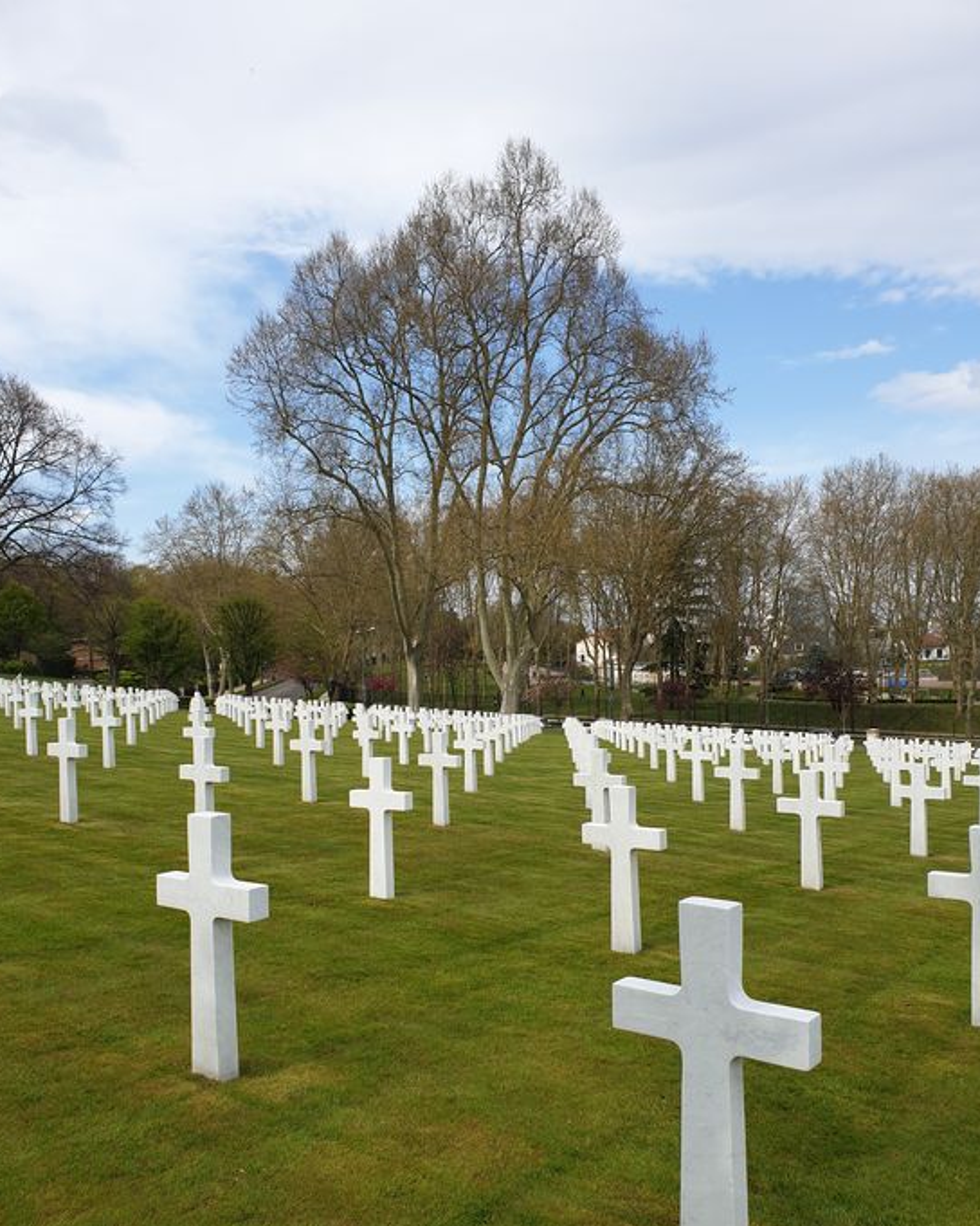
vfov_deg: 62.1
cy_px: 674
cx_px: 495
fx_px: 1015
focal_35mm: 28
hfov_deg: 51.5
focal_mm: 4.3
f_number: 2.4
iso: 50
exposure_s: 1/983
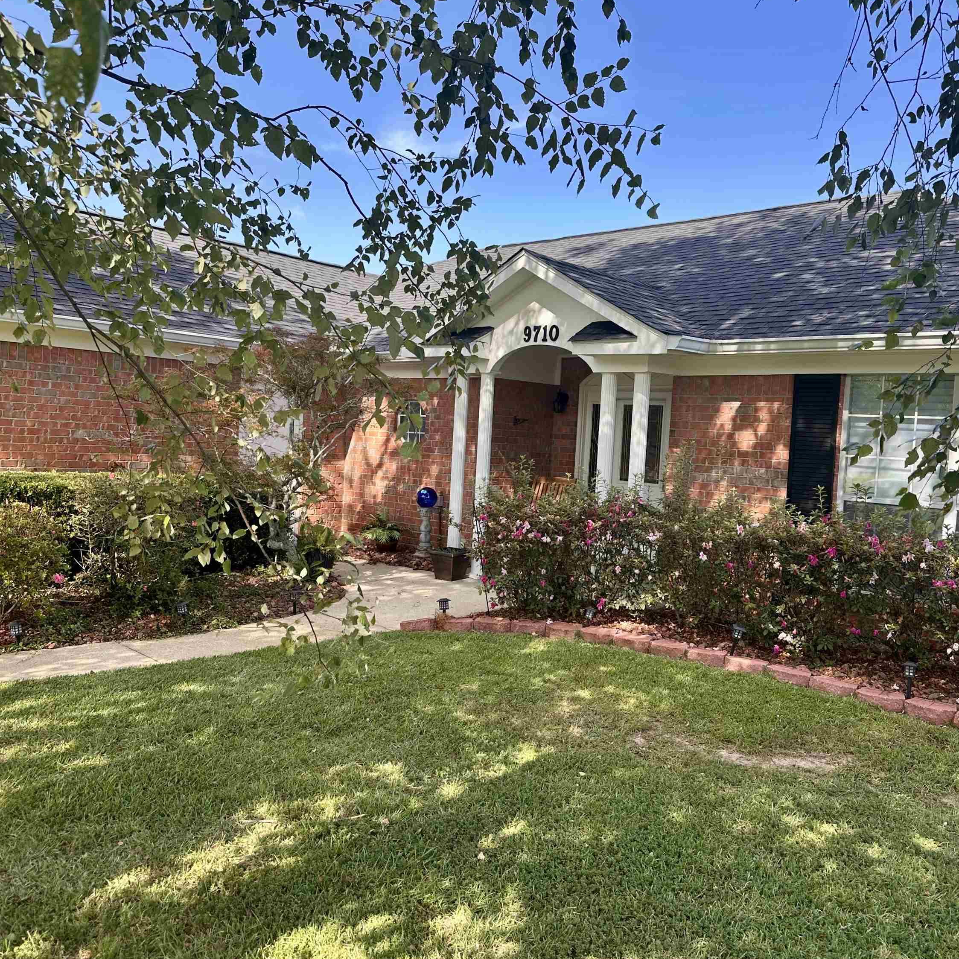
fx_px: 909
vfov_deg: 55.6
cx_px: 526
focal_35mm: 29
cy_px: 472
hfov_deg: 55.5
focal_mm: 6.86
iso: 80
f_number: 1.78
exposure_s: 1/872
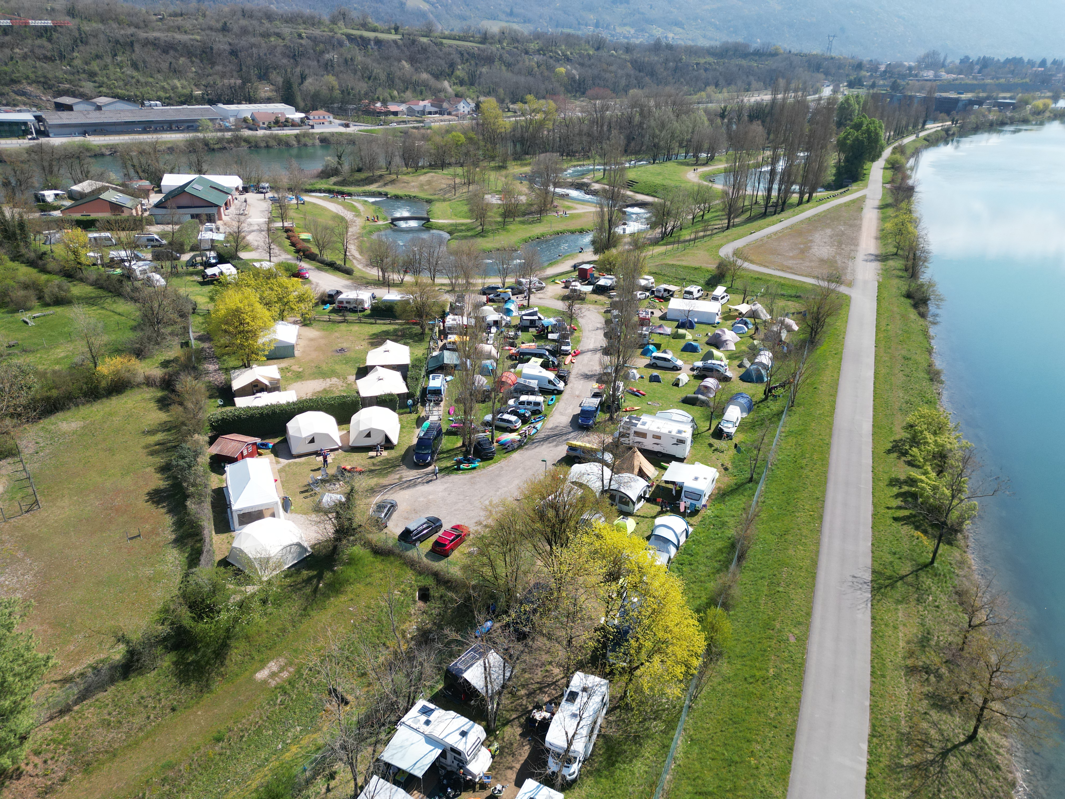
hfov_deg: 71.6
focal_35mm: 24
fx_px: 738
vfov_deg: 56.8
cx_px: 532
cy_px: 400
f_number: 1.7
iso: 200
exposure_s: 1/2500
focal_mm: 6.72
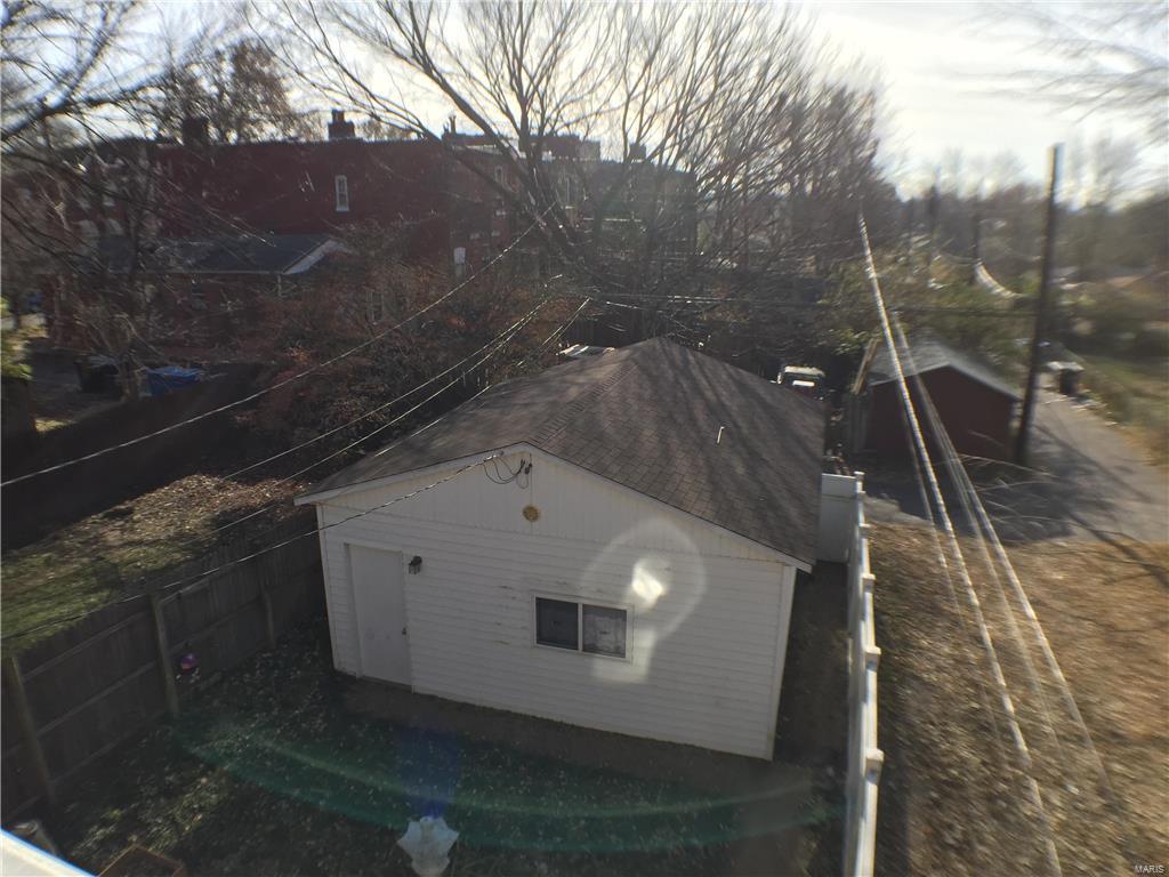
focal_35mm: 29
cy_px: 438
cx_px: 584
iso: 32
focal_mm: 4.15
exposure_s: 1/1364
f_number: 2.2
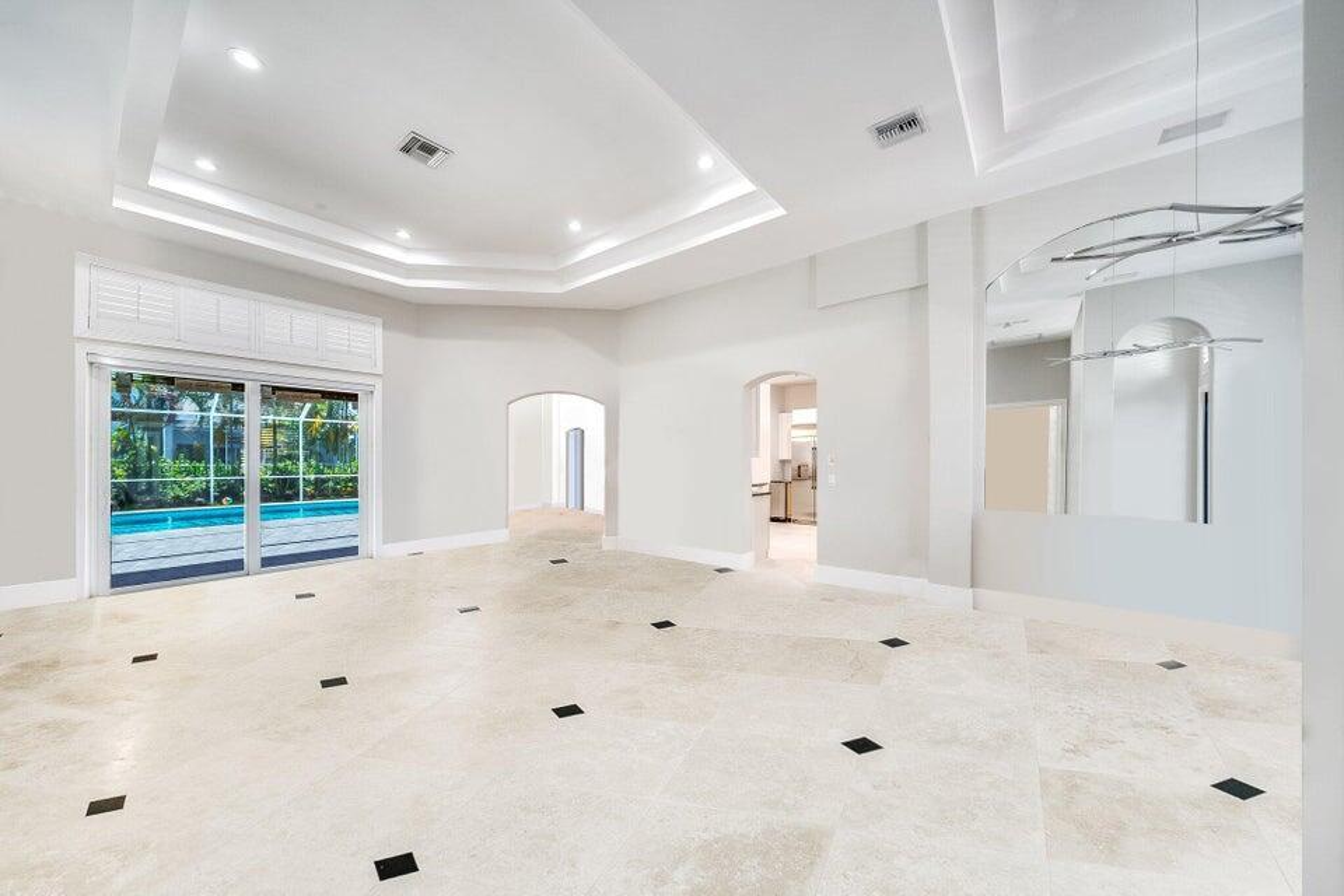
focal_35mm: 12
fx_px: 448
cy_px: 448
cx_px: 672
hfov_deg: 112.6
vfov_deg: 90.0
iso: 1000
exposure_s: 1/1250
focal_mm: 12
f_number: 4.5
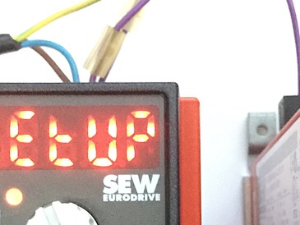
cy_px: 241
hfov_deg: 19.4
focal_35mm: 101
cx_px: 180
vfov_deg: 14.4
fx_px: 876
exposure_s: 1/25
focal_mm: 3.3
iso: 200
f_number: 2.4
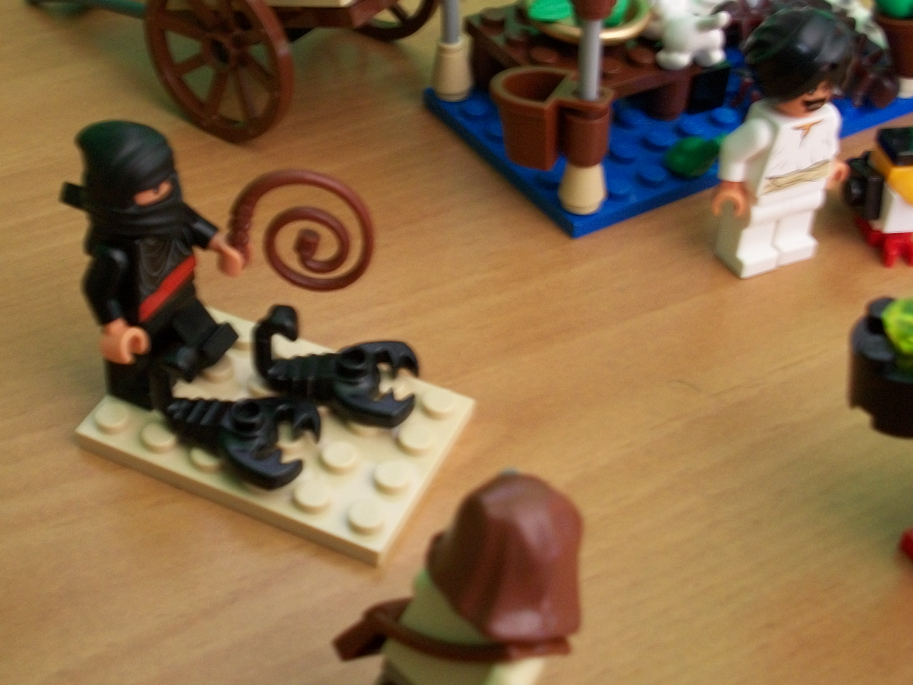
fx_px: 1398
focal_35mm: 53
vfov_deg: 27.5
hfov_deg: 36.0
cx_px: 341
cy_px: 288
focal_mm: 6.3
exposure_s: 1/13
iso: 160
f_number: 3.1
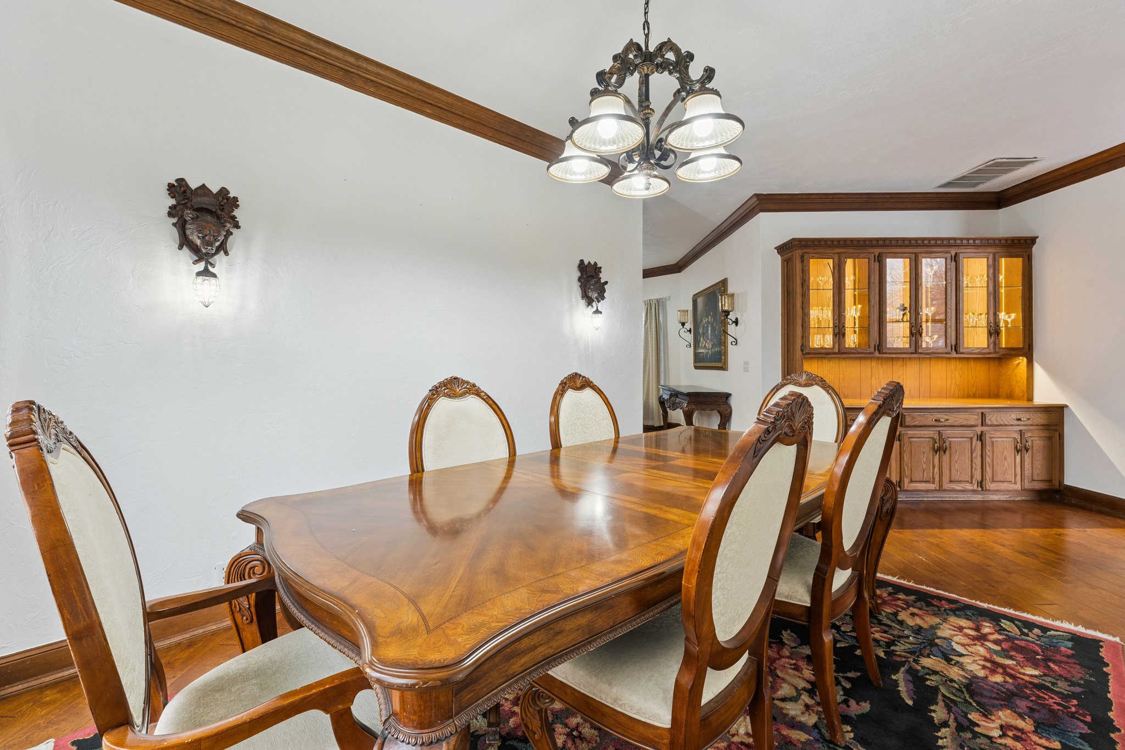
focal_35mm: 15
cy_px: 375
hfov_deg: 99.3
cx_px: 562
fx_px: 478
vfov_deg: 76.2
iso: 200
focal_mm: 15.3
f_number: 10
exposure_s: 1/8
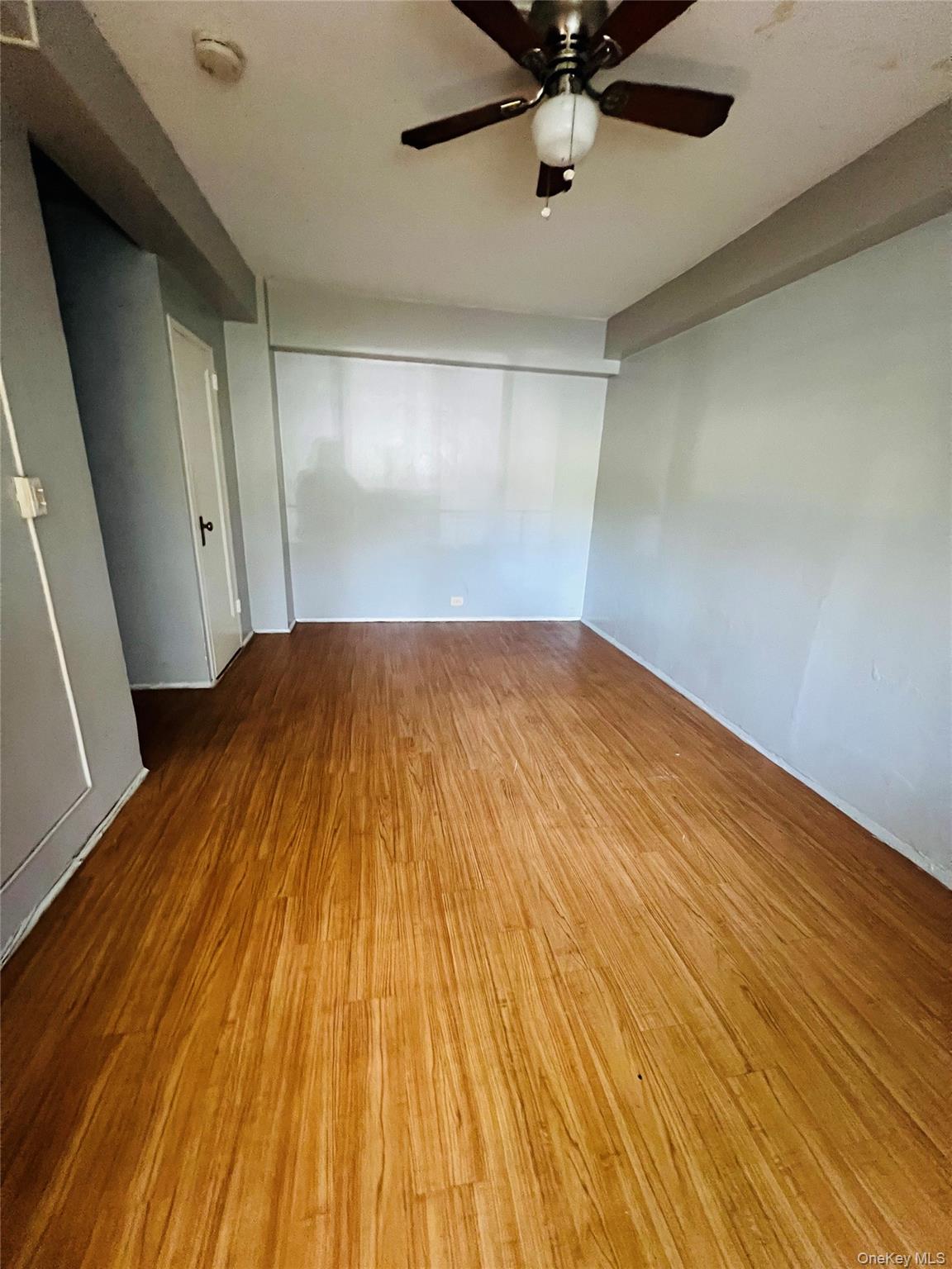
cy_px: 634
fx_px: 477
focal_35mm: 13
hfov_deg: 89.9
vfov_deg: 106.2
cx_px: 476
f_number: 1.8
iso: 1000
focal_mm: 1.57
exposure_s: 1/60
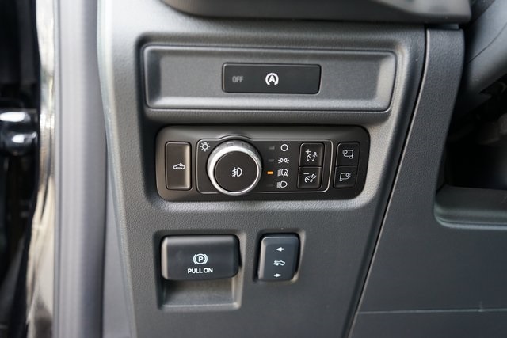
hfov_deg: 58.7
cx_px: 254
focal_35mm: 32
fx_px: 451
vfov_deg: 41.1
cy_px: 169
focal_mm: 32
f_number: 4
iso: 1250
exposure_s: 1/60
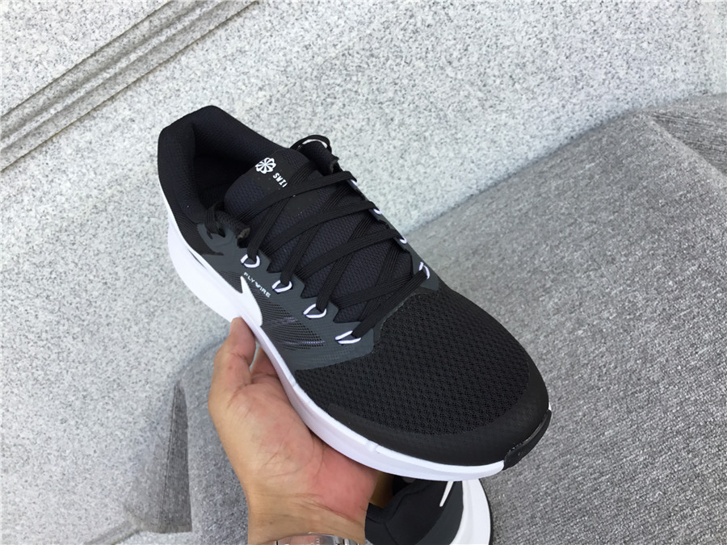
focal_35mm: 31
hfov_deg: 58.4
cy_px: 272
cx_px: 364
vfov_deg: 45.4
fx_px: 651
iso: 25
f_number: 2.4
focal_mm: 3.3
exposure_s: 1/146
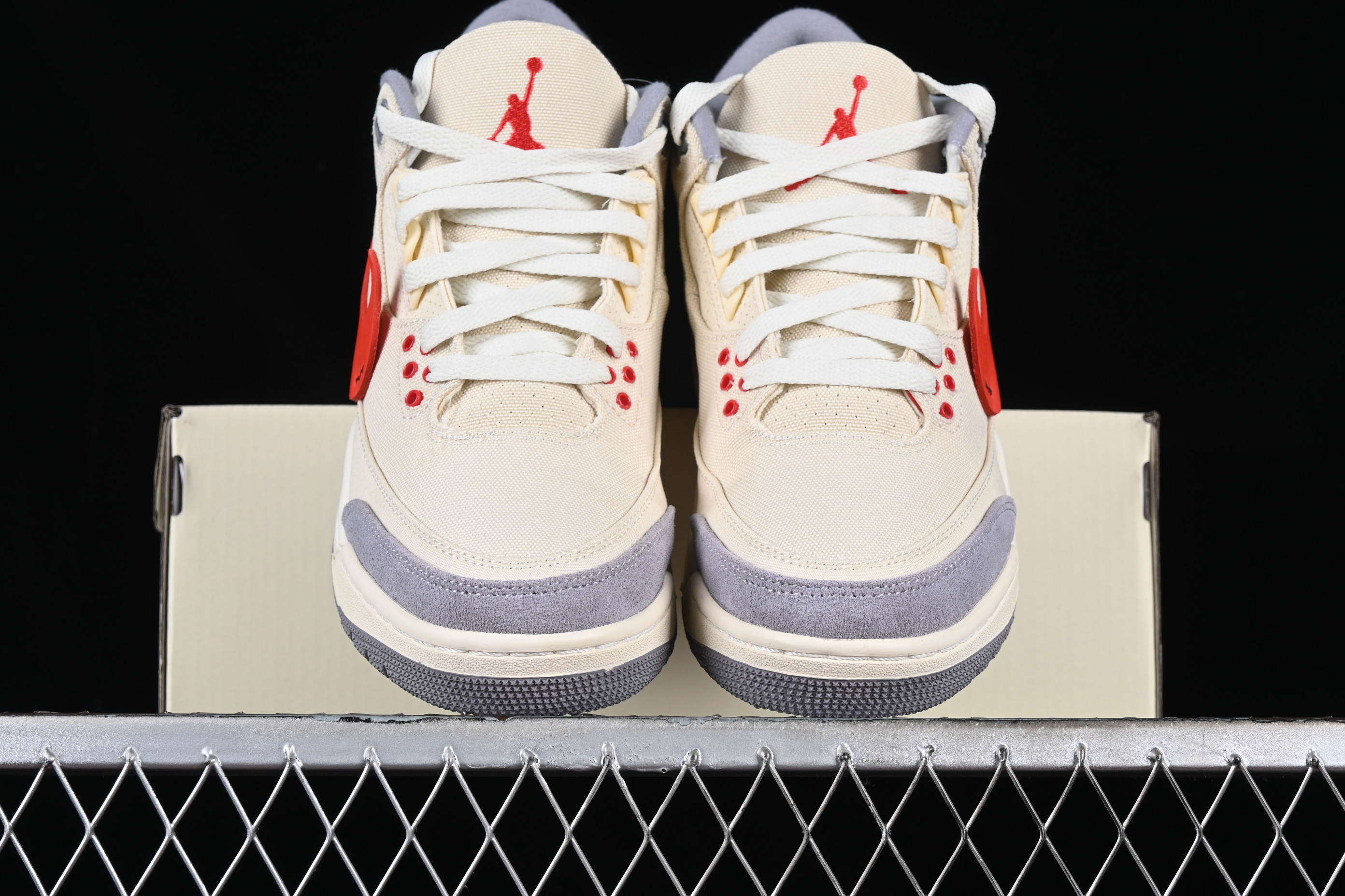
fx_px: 2802
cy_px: 448
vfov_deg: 18.2
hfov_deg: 27.0
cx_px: 672
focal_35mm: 75
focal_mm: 50
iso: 160
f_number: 8
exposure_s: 1/80
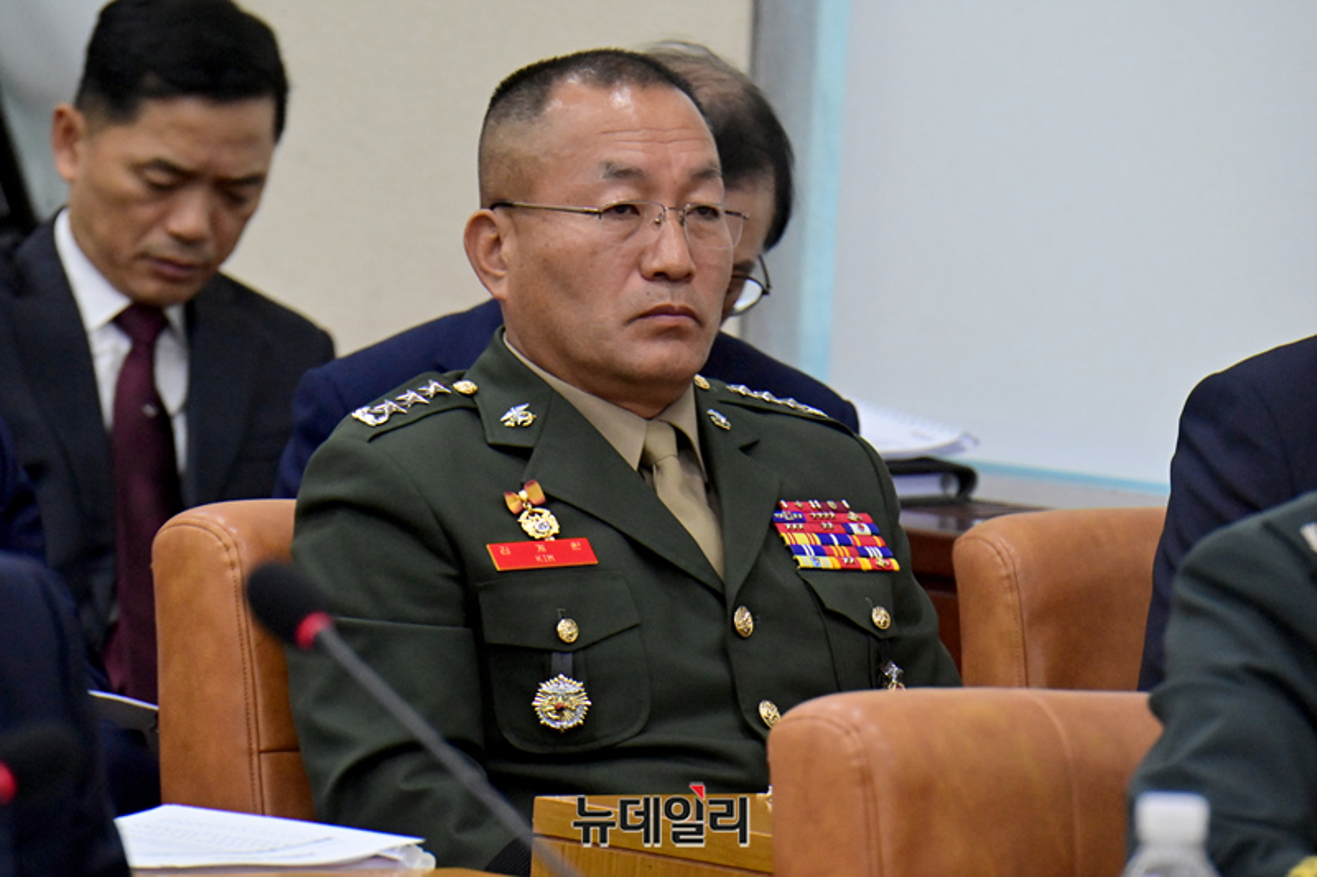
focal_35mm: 400
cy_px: 438
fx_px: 14629
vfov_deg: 3.4
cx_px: 658
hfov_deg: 5.2
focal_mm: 400
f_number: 9
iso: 6400
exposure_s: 1/250
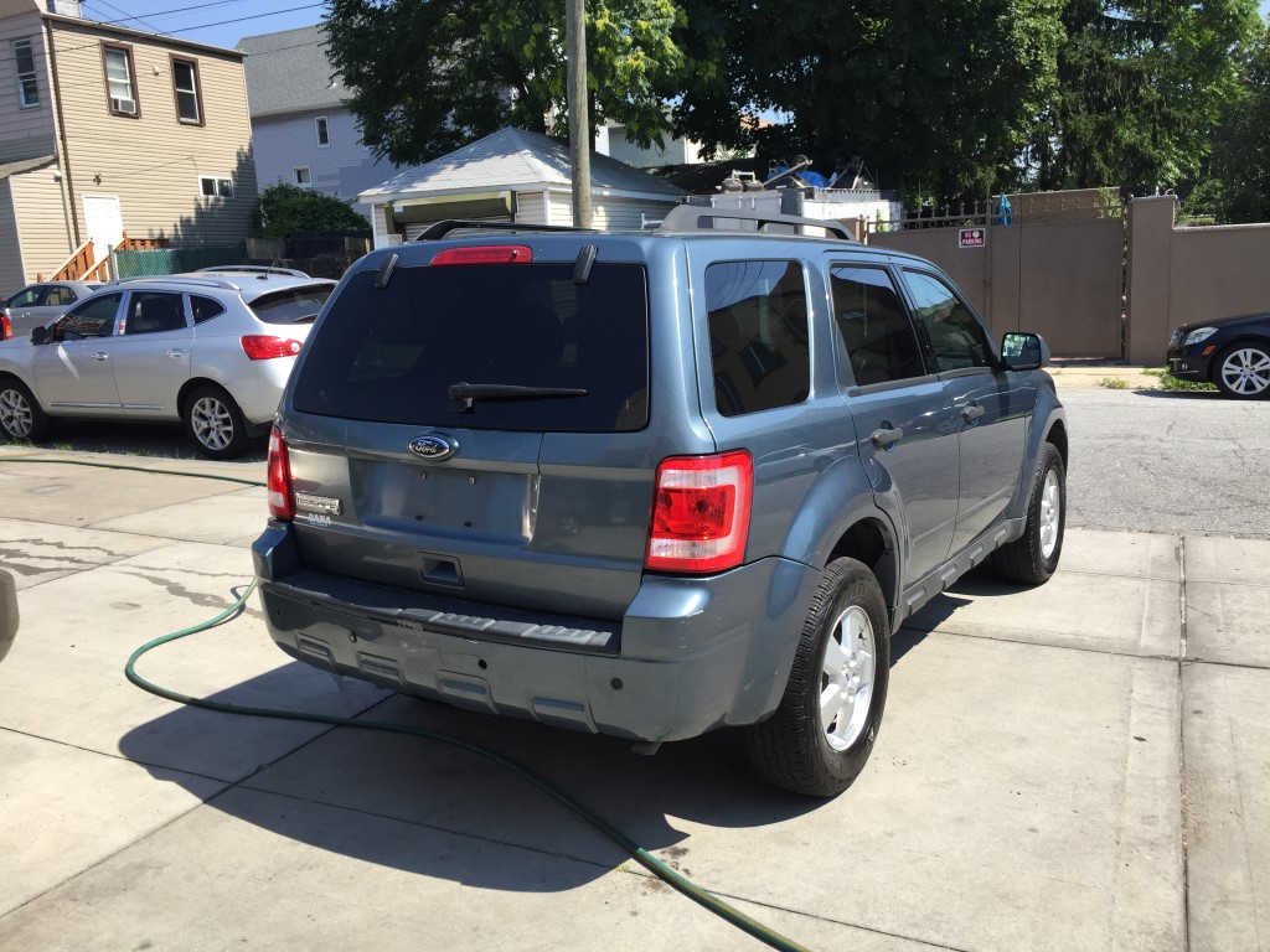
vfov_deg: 48.2
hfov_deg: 61.7
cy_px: 476
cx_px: 635
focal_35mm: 29
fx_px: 1064
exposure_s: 1/1163
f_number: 2.2
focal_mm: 4.15
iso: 32
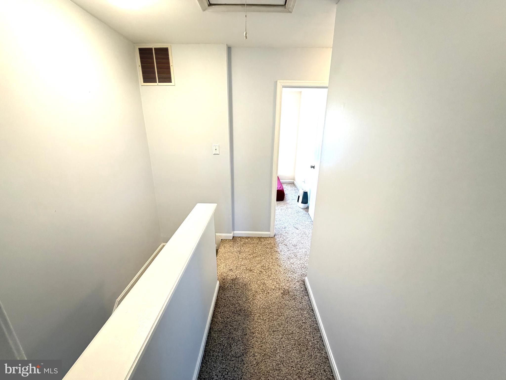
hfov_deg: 102.1
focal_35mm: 14
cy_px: 190
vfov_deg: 85.7
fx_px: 205
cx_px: 253
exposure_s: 1/60
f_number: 2.2
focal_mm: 2.22
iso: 250
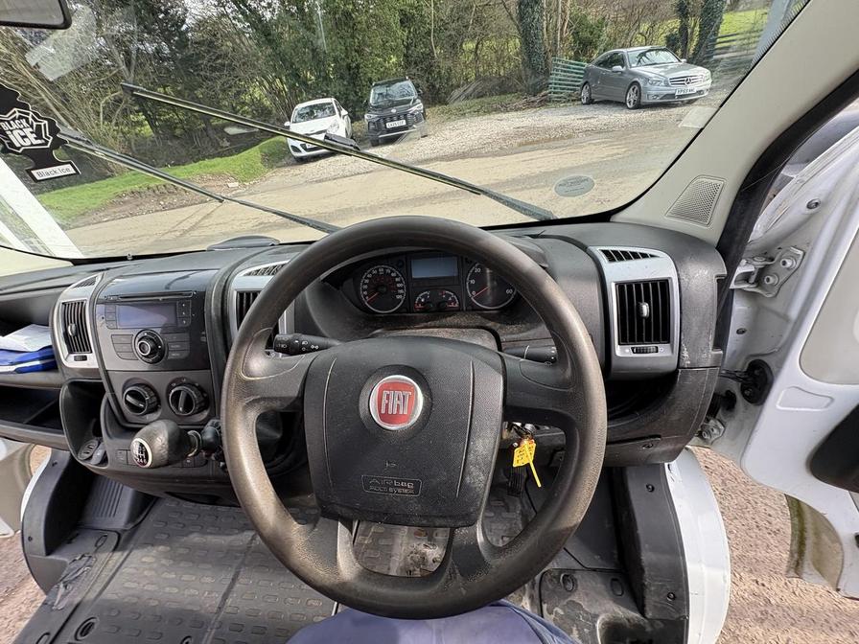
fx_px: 347
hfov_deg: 102.1
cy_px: 322
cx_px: 430
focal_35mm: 14
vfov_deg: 85.7
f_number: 2.2
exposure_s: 1/137
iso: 64
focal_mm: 2.22
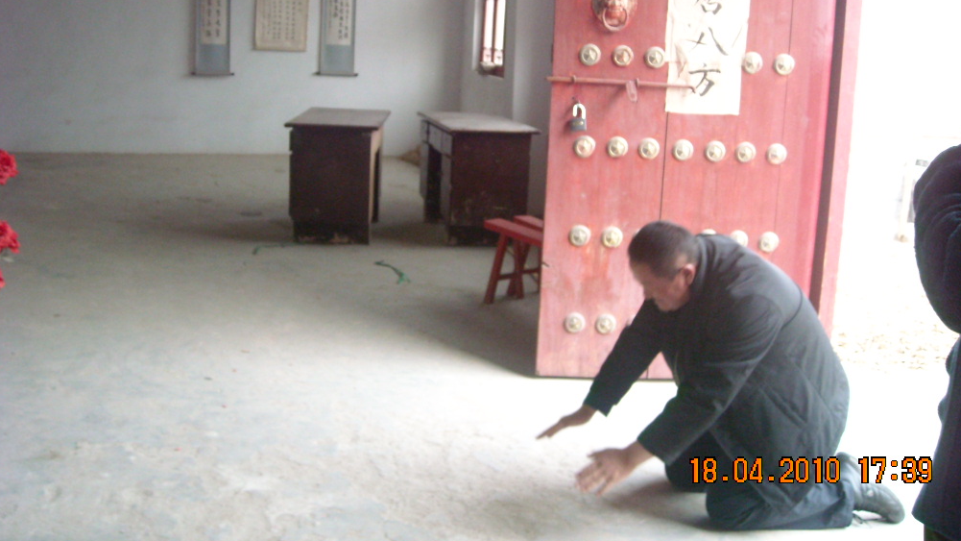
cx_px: 483
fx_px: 994
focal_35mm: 39
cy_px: 179
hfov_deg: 51.6
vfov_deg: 30.2
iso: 383
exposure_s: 1/60
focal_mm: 5.7
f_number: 2.8
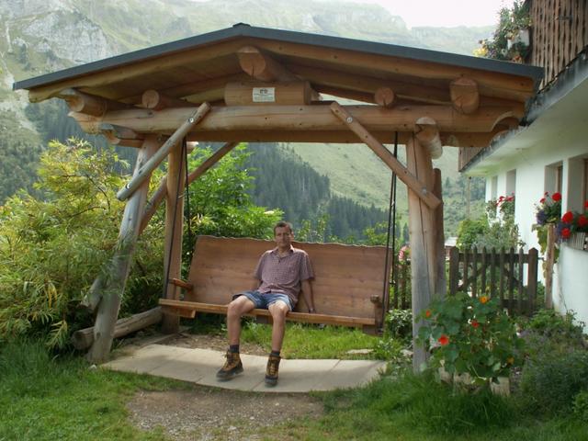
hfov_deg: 52.6
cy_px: 220
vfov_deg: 40.7
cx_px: 294
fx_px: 595
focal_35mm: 35
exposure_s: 1/60
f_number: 3.5
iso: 50
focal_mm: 5.86
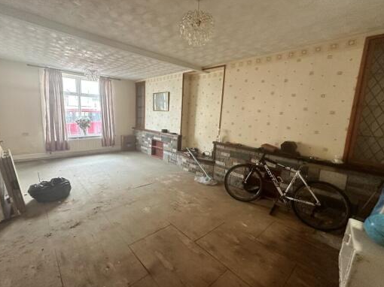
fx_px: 177
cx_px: 185
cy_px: 143
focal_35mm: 16
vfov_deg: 78.1
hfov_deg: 94.5
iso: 320
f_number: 2.2
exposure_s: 1/50
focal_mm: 2.22
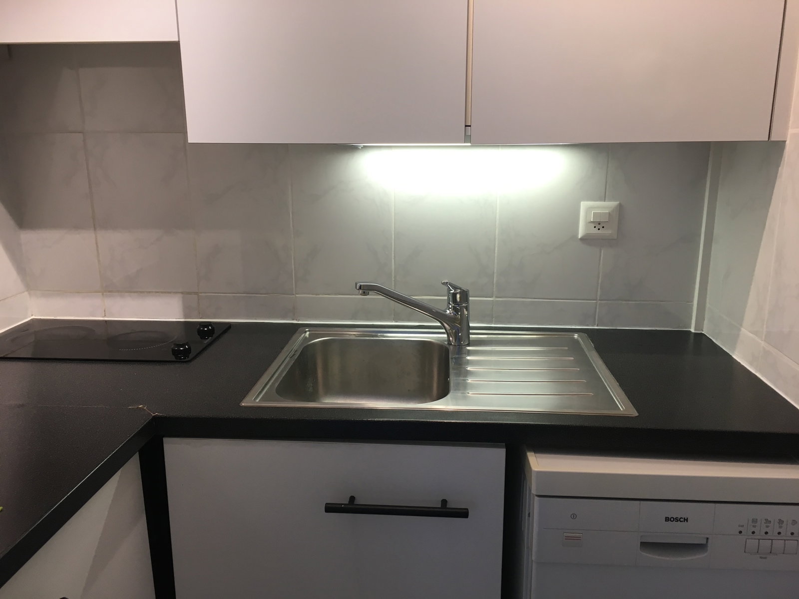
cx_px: 400
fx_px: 669
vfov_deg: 48.2
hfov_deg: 61.7
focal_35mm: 29
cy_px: 300
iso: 64
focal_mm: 4.15
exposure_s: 1/33
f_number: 2.2
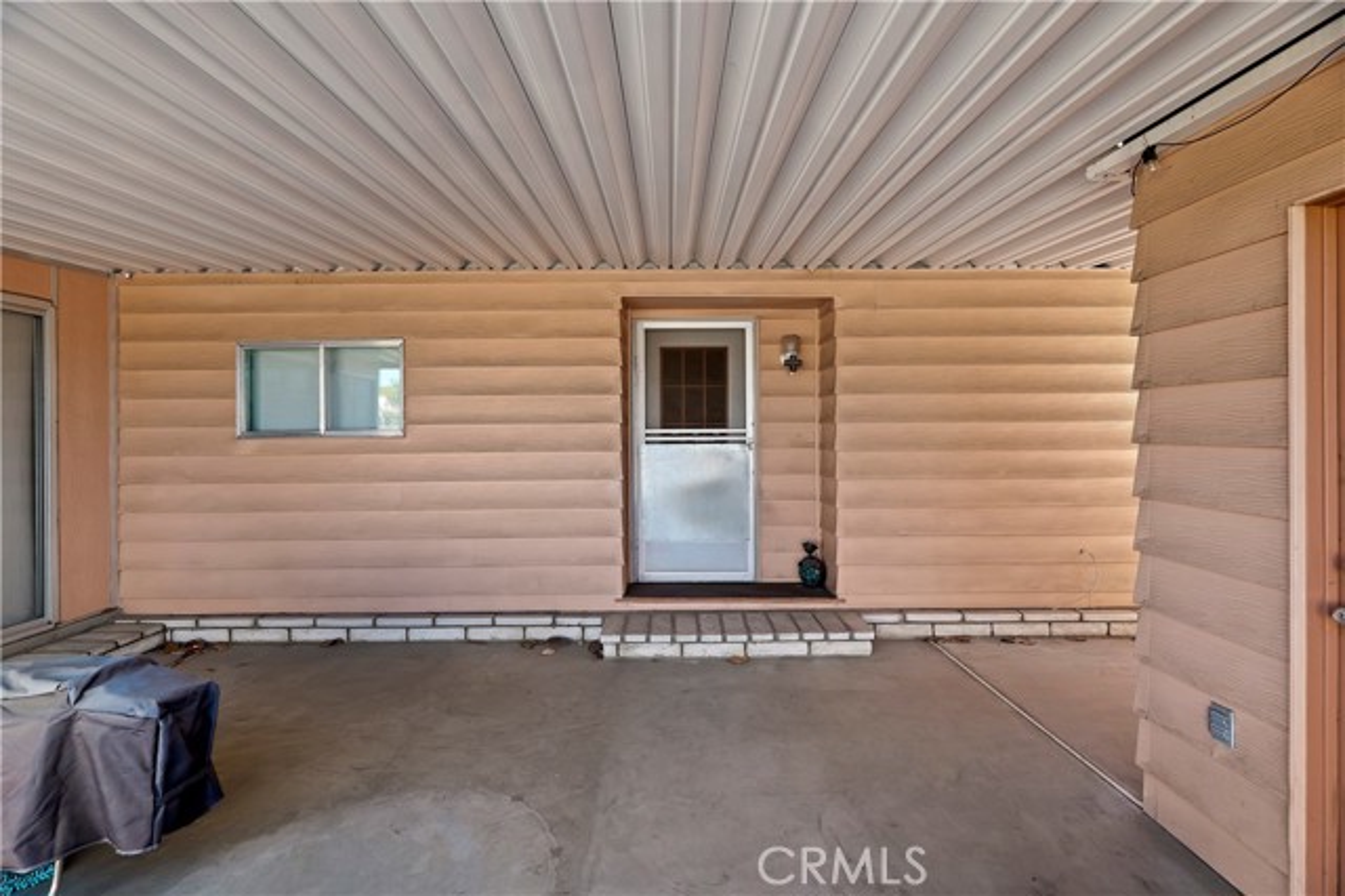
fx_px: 523
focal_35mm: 14
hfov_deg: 104.3
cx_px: 672
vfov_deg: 81.1
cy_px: 448
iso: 500
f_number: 10
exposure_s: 1/100
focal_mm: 14
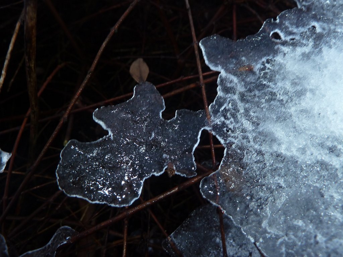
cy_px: 128
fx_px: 248
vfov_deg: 54.9
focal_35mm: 25
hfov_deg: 69.4
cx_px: 172
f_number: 3.3
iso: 125
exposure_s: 1/30
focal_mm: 4.1
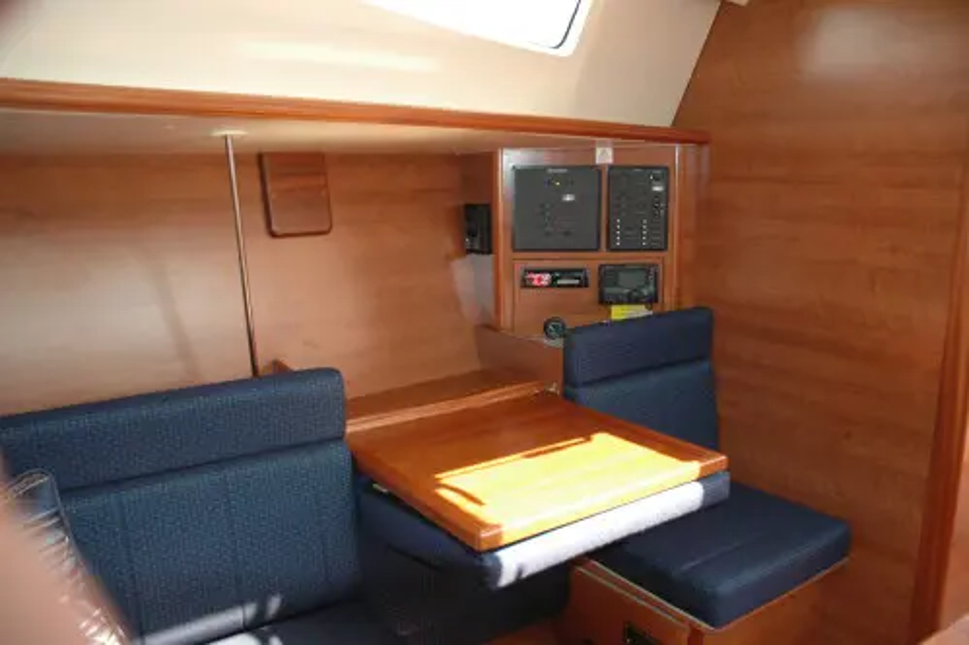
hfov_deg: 67.4
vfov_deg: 47.9
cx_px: 484
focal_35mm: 27
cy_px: 322
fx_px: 726
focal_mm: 18
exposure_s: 1/60
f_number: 4.5
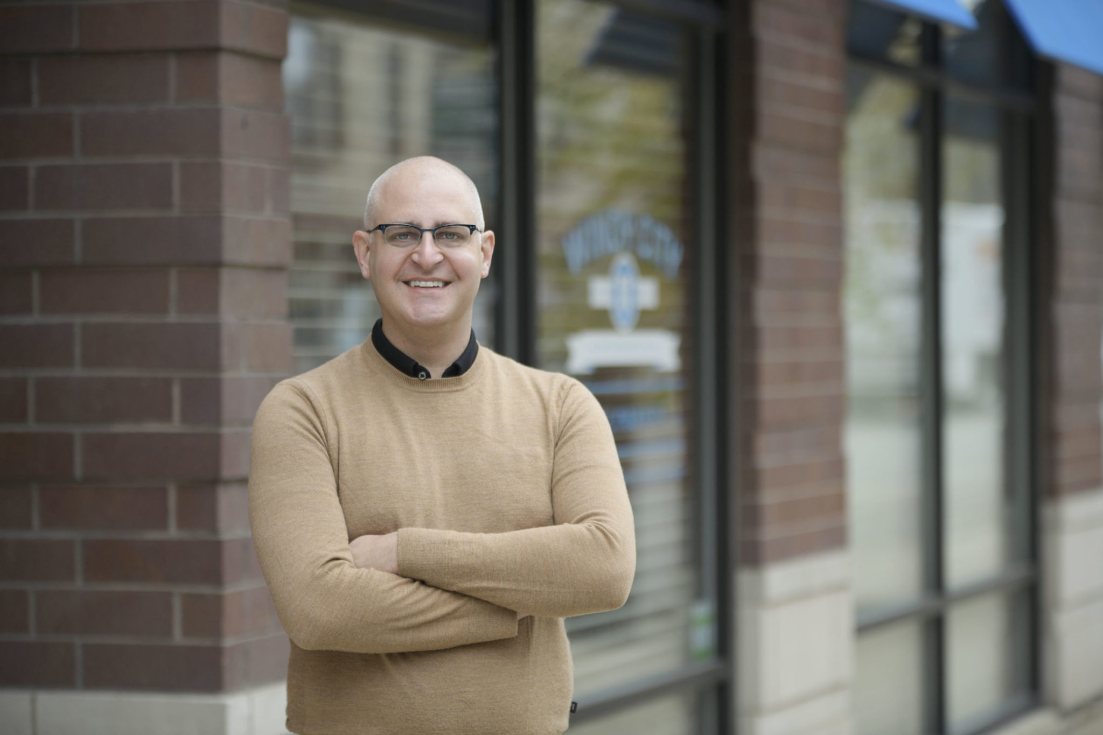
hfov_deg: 19.5
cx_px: 552
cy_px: 368
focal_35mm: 105
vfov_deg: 13.0
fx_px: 3217
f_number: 3.2
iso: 200
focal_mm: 105
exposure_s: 1/250
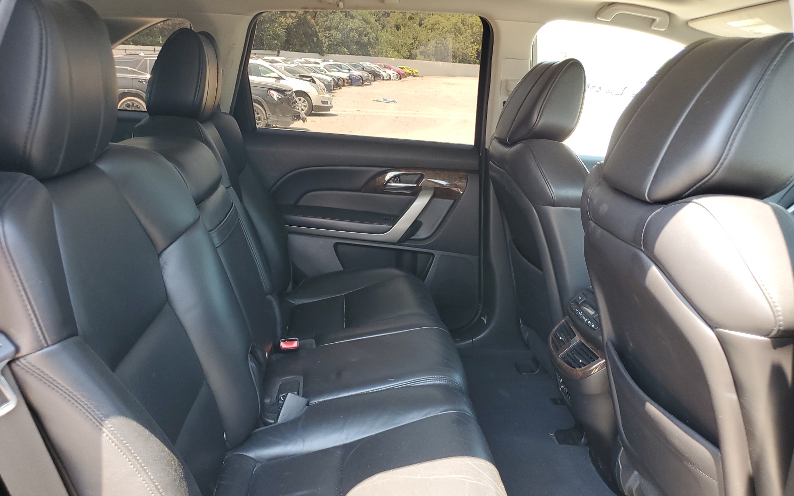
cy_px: 298
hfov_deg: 66.5
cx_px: 399
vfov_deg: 44.3
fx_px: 606
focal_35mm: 28
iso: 61
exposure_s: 1/120
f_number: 1.5
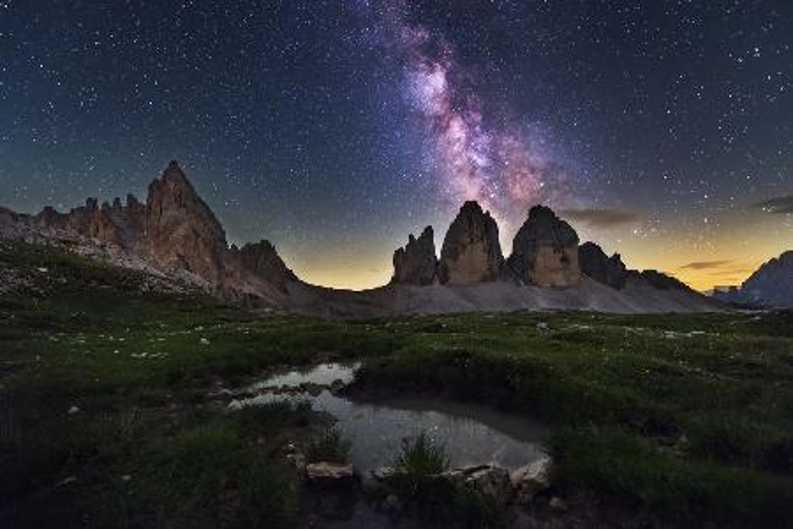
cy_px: 264
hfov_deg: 104.3
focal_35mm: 14
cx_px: 396
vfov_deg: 81.2
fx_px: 308
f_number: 2.8
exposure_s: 25
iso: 6400
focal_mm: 14
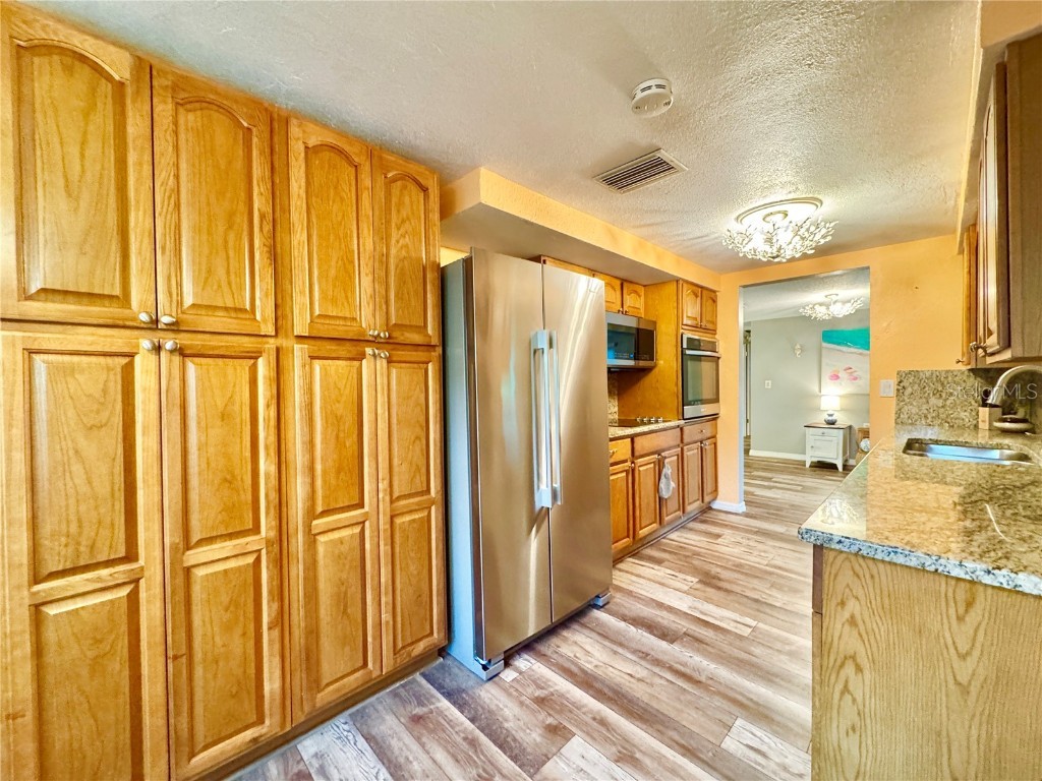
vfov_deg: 85.7
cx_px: 521
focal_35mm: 14
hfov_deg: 102.1
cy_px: 390
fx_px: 421
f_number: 2.2
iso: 640
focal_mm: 2.22
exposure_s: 1/60
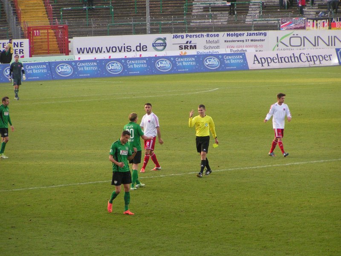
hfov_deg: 8.4
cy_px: 128
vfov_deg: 6.3
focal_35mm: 236
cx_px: 170
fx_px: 2325
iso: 125
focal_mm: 36.1
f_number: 3.5
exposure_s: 1/320
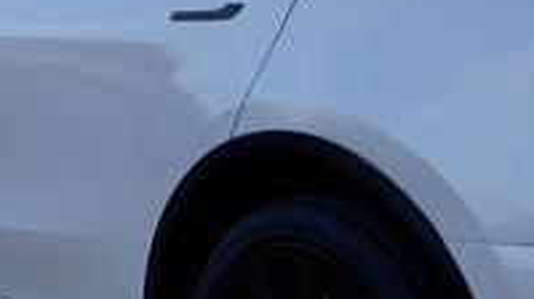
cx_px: 379
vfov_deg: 12.3
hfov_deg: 21.7
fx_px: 1386
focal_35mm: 98
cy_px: 224
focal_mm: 4.27
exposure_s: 1/159
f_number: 1.8
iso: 100
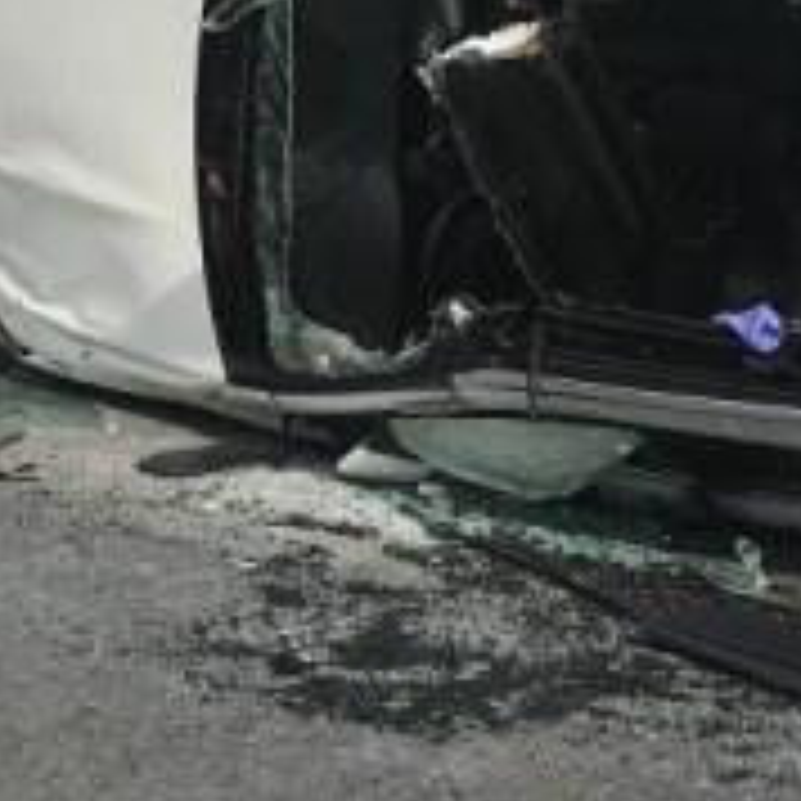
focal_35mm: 111
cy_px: 184
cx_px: 346
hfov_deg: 15.7
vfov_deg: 15.6
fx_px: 2906
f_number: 1.8
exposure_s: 1/2128
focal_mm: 3.99
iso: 20
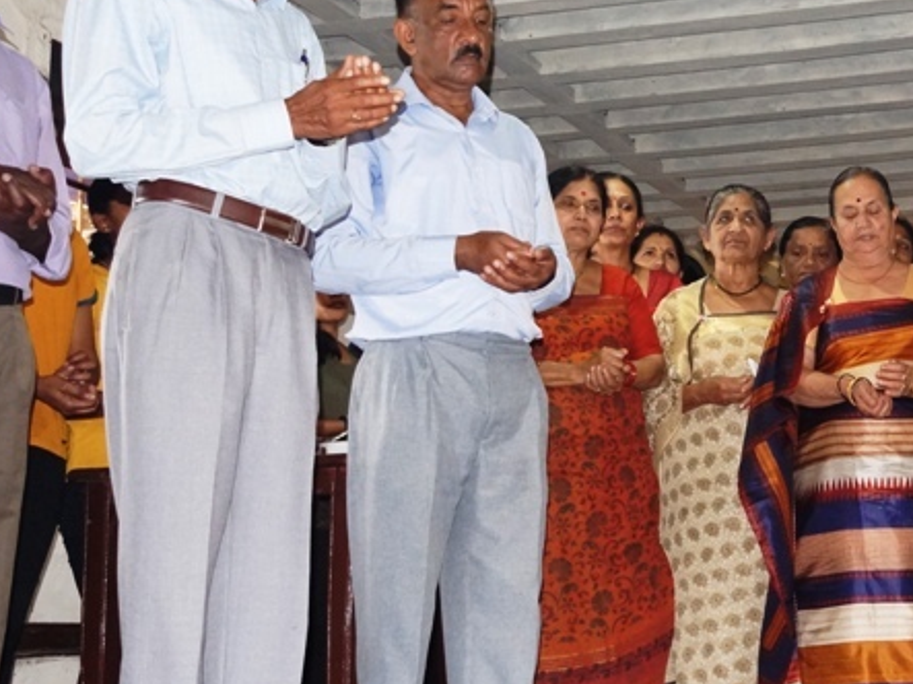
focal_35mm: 60
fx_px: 1582
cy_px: 375
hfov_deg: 30.4
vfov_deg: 24.4
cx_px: 864
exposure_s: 1/60
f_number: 4
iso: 1600
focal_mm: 18
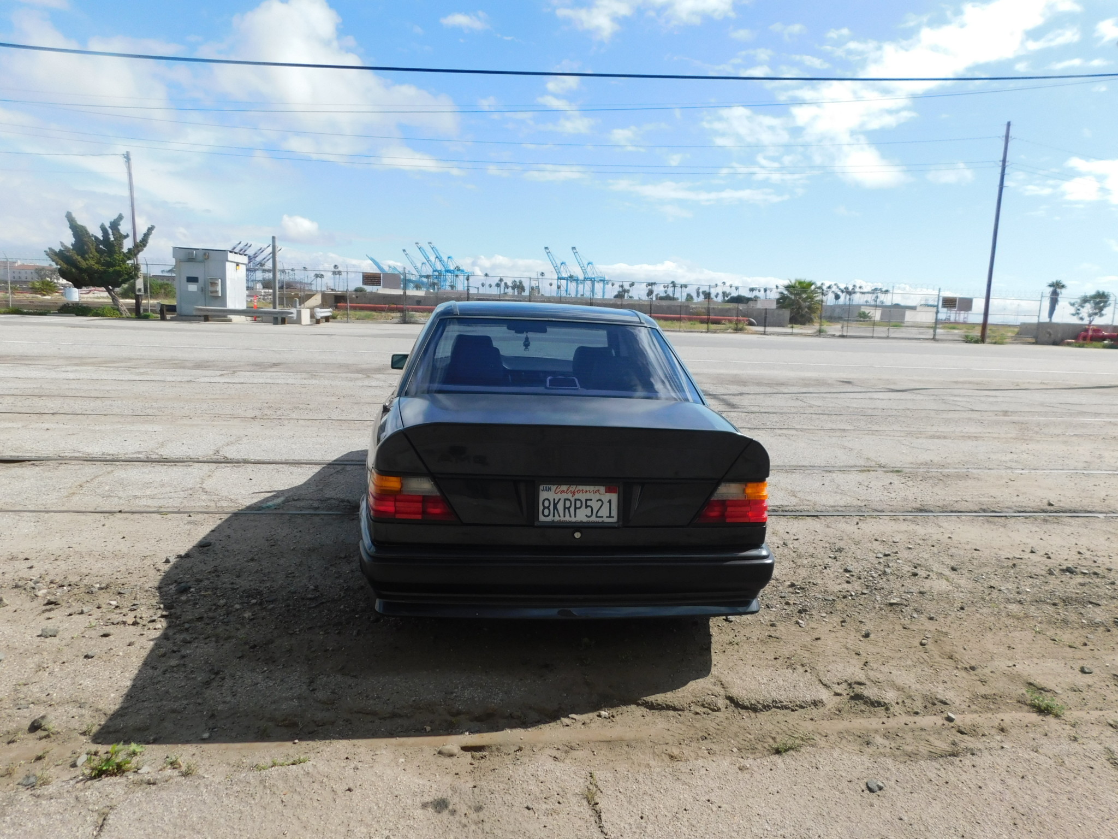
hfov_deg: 73.9
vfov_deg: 58.9
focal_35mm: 23
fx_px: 743
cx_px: 559
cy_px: 420
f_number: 6
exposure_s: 1/500
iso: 125
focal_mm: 4
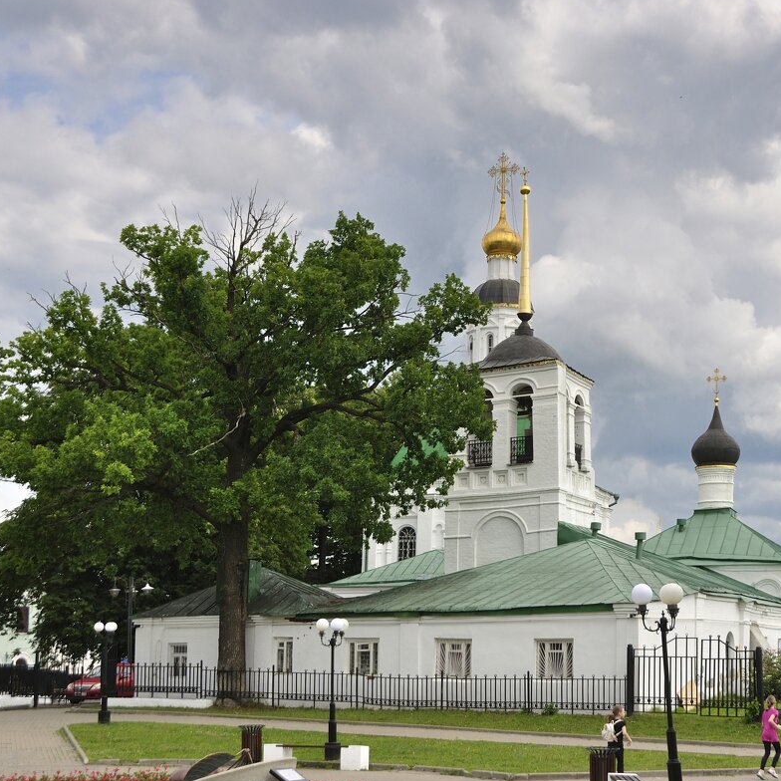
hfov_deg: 32.2
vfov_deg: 32.4
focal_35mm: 53
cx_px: 496
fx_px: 1344
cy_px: 389
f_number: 6.3
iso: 140
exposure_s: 1/500
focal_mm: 27
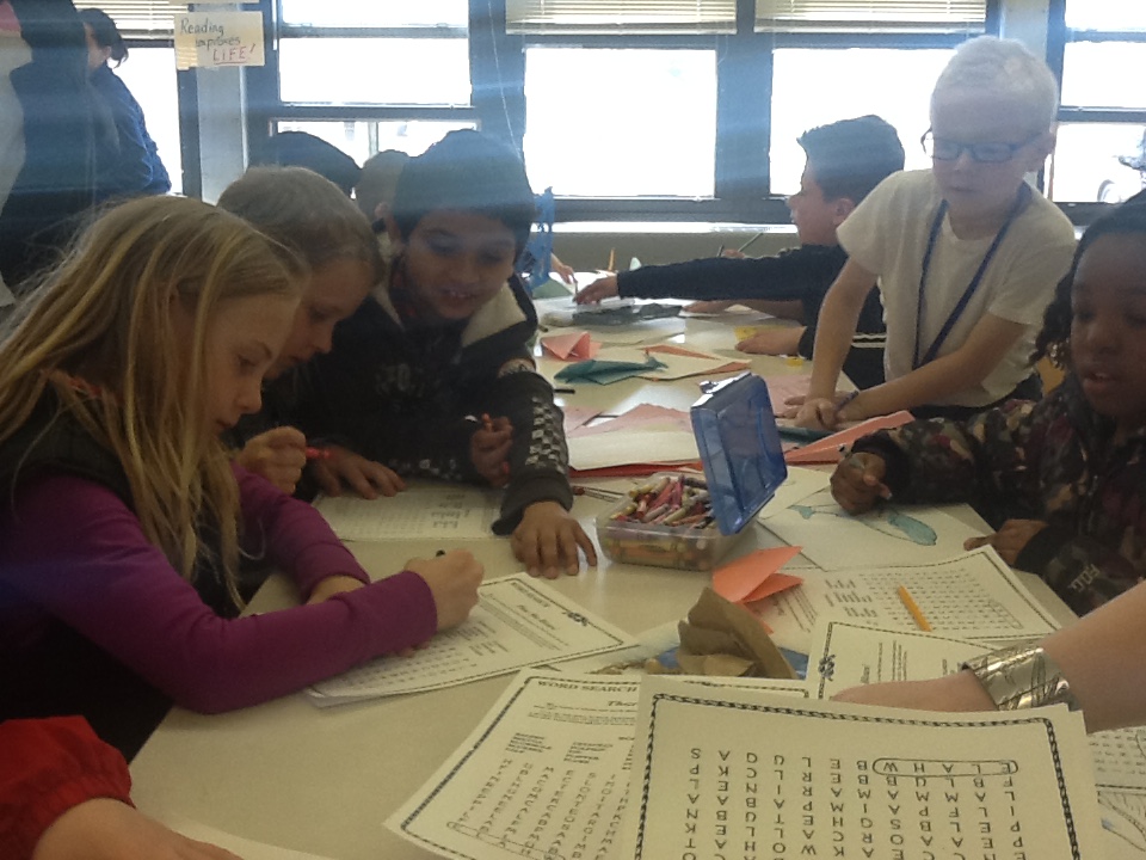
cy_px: 430
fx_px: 1457
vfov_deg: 32.9
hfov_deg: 42.9
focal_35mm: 44
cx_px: 573
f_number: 2.4
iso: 40
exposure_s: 1/60
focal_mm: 2.03
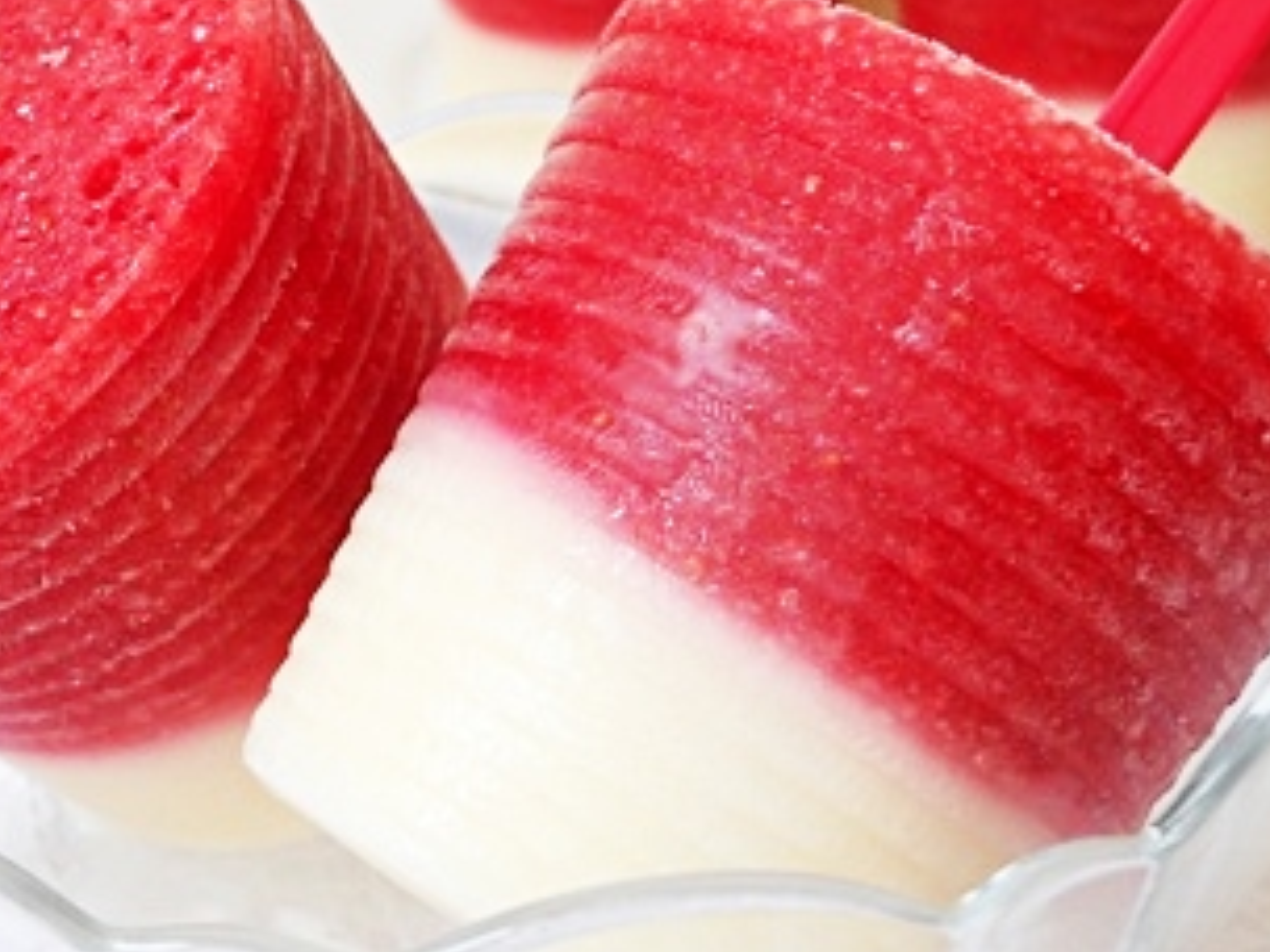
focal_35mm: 81
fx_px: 2972
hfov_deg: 24.0
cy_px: 363
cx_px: 397
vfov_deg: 18.2
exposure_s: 1/50
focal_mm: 6.72
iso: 80
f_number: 3.1
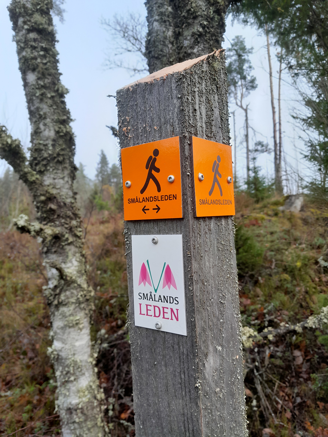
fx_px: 328
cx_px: 164
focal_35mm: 26
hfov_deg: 53.1
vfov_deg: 67.3
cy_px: 218
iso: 40
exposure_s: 1/226
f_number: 1.8
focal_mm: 4
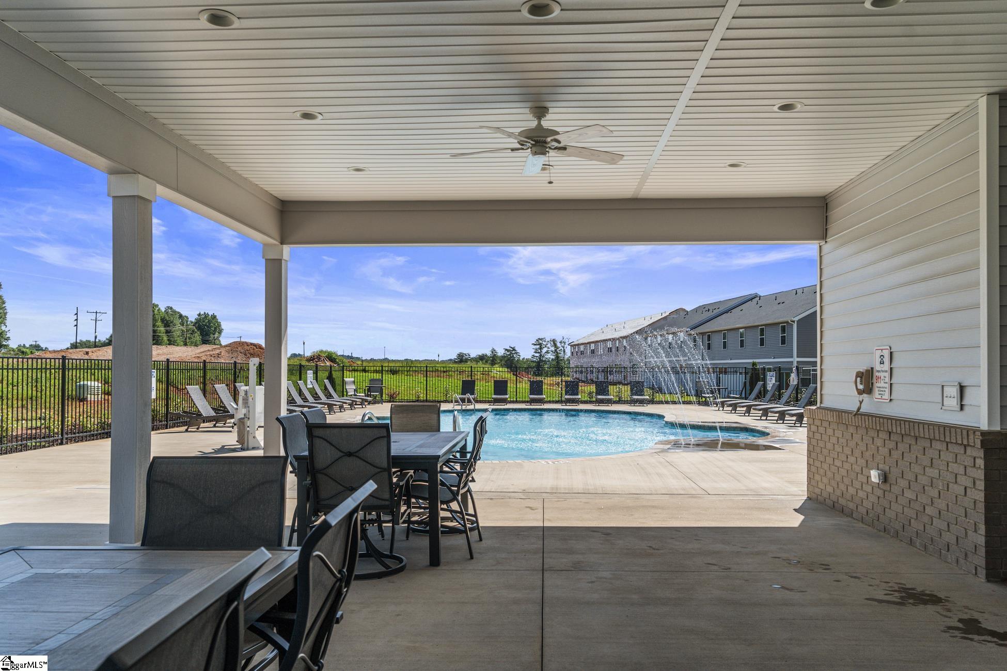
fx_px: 727
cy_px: 336
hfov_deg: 69.4
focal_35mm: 26
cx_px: 504
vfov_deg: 49.6
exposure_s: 1/2000
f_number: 5.6
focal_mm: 26
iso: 320
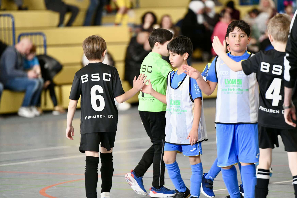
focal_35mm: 234
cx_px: 158
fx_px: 1931
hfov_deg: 8.8
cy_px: 93
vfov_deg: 5.9
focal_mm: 200
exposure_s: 1/1250
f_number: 2.8
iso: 5000
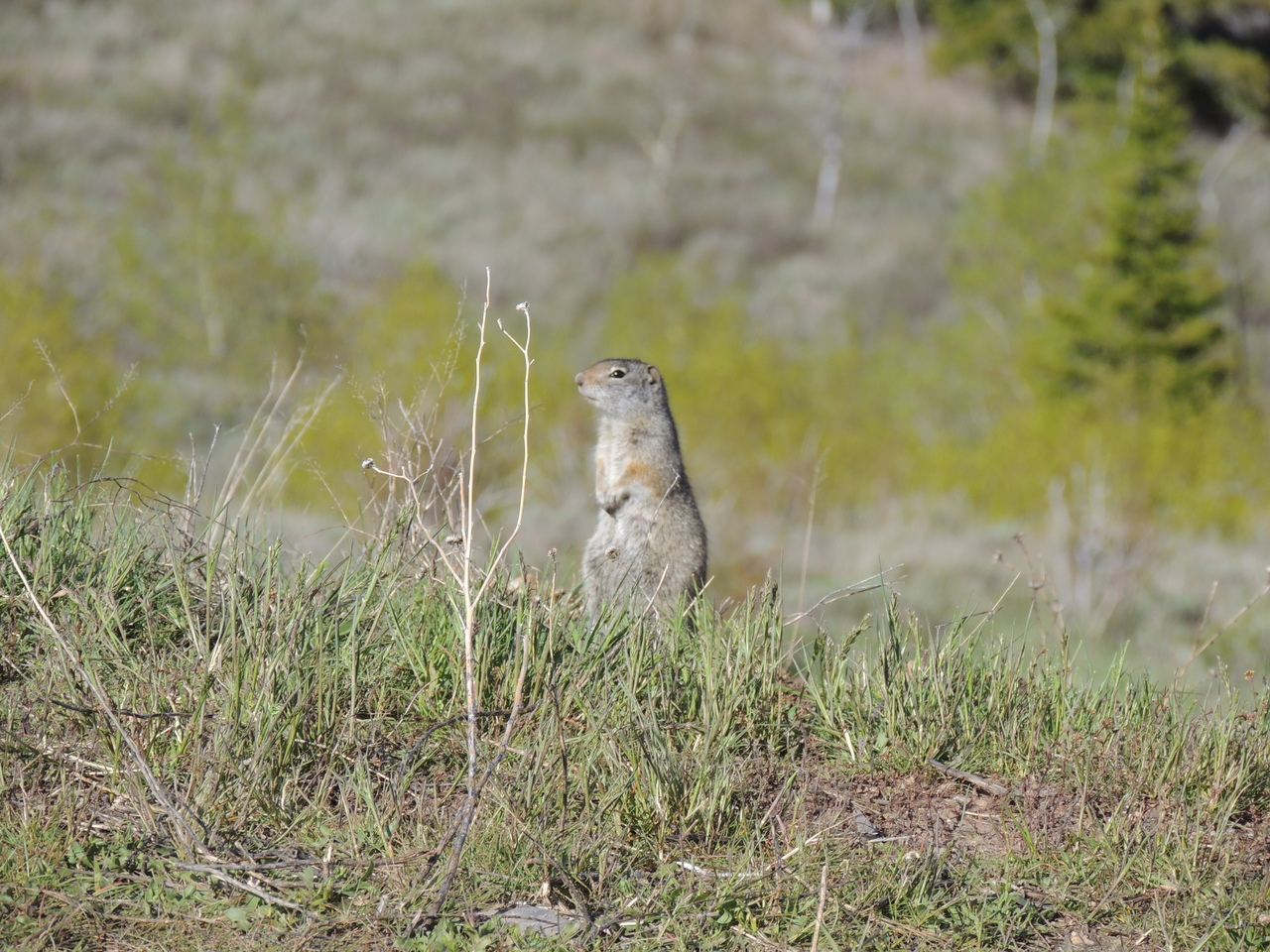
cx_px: 635
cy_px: 476
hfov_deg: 5.7
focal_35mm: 350
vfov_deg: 4.2
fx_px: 12841
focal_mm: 62.4
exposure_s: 1/500
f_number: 4.8
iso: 100
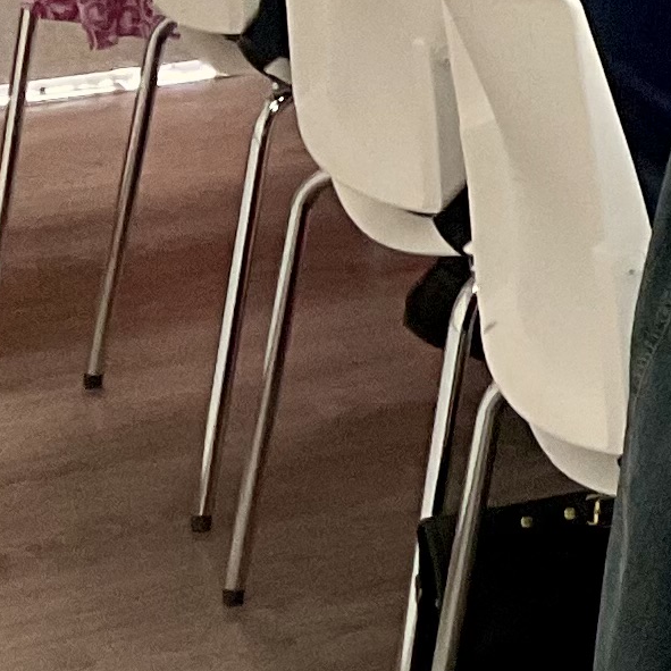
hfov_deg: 8.2
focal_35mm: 175
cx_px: 2148
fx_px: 3838
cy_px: -311
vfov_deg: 9.7
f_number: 1.8
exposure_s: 1/50
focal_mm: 3
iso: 64
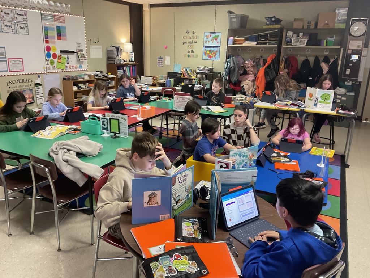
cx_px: 185
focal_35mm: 29
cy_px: 139
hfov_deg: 61.7
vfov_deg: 48.2
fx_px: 310
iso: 200
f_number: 1.8
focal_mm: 3
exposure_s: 1/40
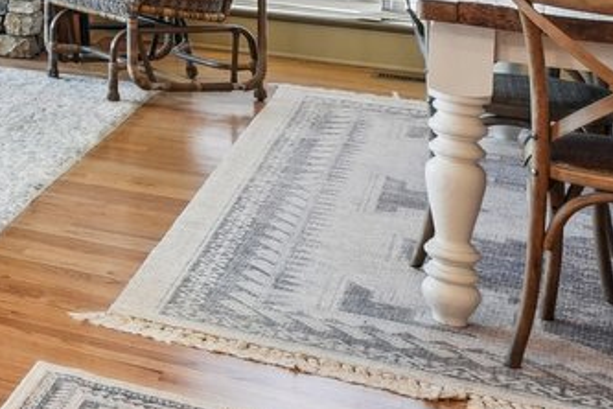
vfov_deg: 14.5
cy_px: -251
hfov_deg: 16.4
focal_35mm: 86
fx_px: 1464
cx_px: -696
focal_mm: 14
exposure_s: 1/4
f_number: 8
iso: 320
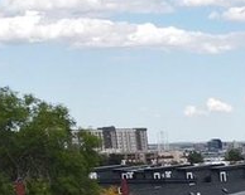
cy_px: 421
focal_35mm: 145
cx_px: 524
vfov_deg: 9.7
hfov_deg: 11.6
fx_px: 1051
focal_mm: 4.5
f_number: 2.8
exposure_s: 1/640
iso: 100
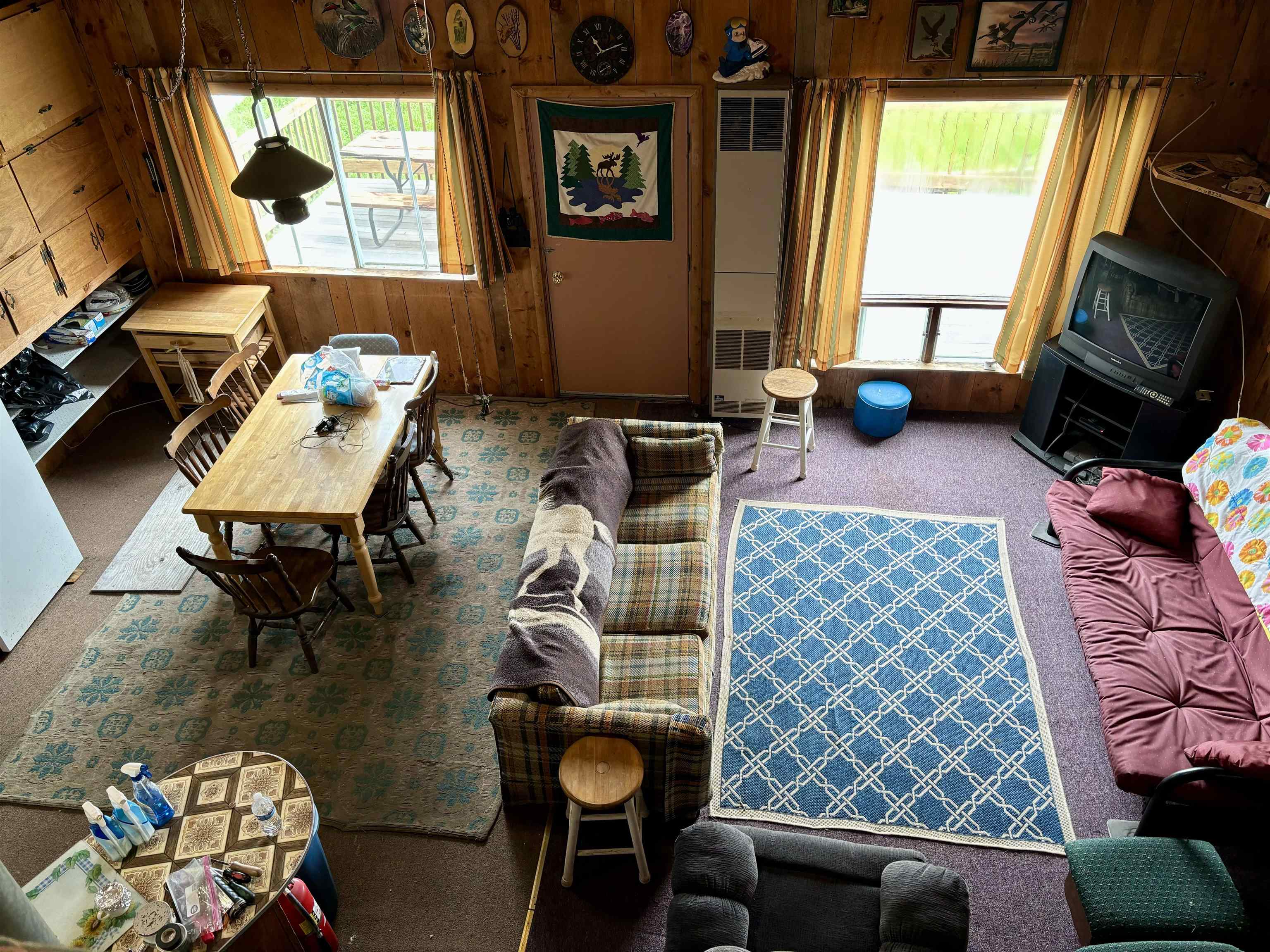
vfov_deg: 53.1
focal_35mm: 26
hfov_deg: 67.3
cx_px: 635
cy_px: 476
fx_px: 954
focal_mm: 5.96
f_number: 1.6
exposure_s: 1/60
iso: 64
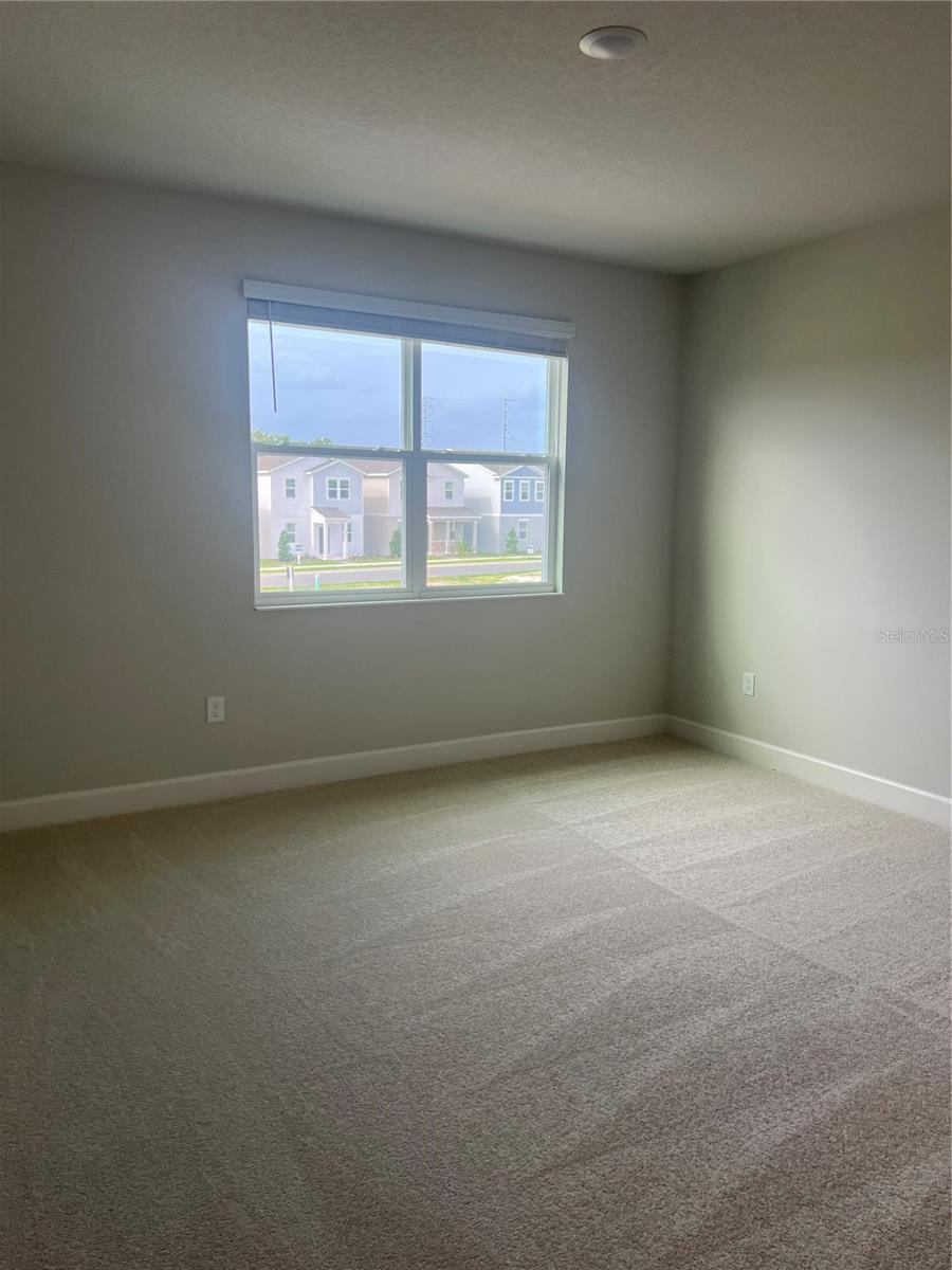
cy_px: 635
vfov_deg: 67.3
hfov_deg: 53.1
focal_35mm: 26
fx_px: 953
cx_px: 476
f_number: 1.5
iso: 50
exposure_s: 1/184
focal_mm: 5.7
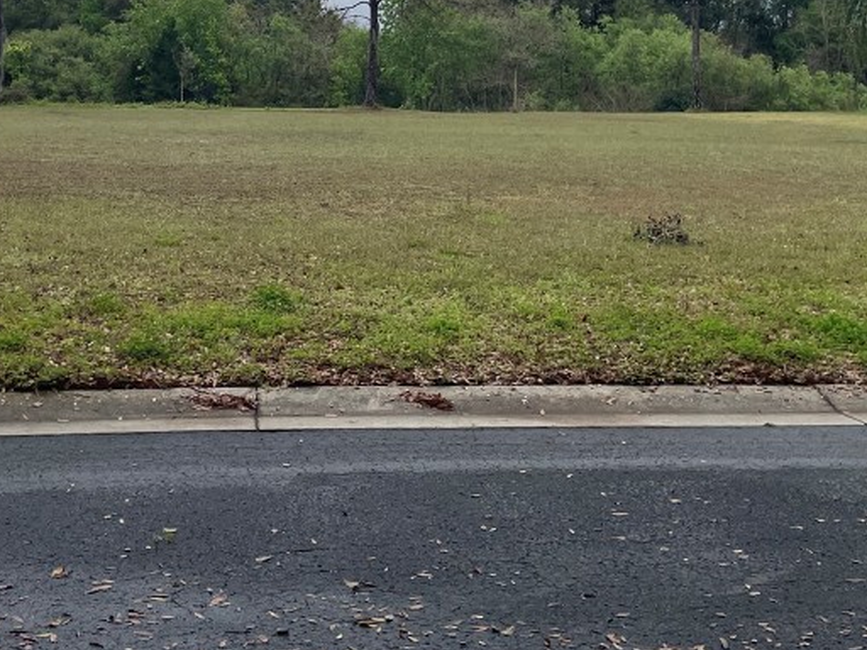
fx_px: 1302
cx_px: 301
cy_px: 15
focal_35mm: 52
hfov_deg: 36.5
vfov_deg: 26.7
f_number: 1.6
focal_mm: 4.2
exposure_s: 1/3861
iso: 32
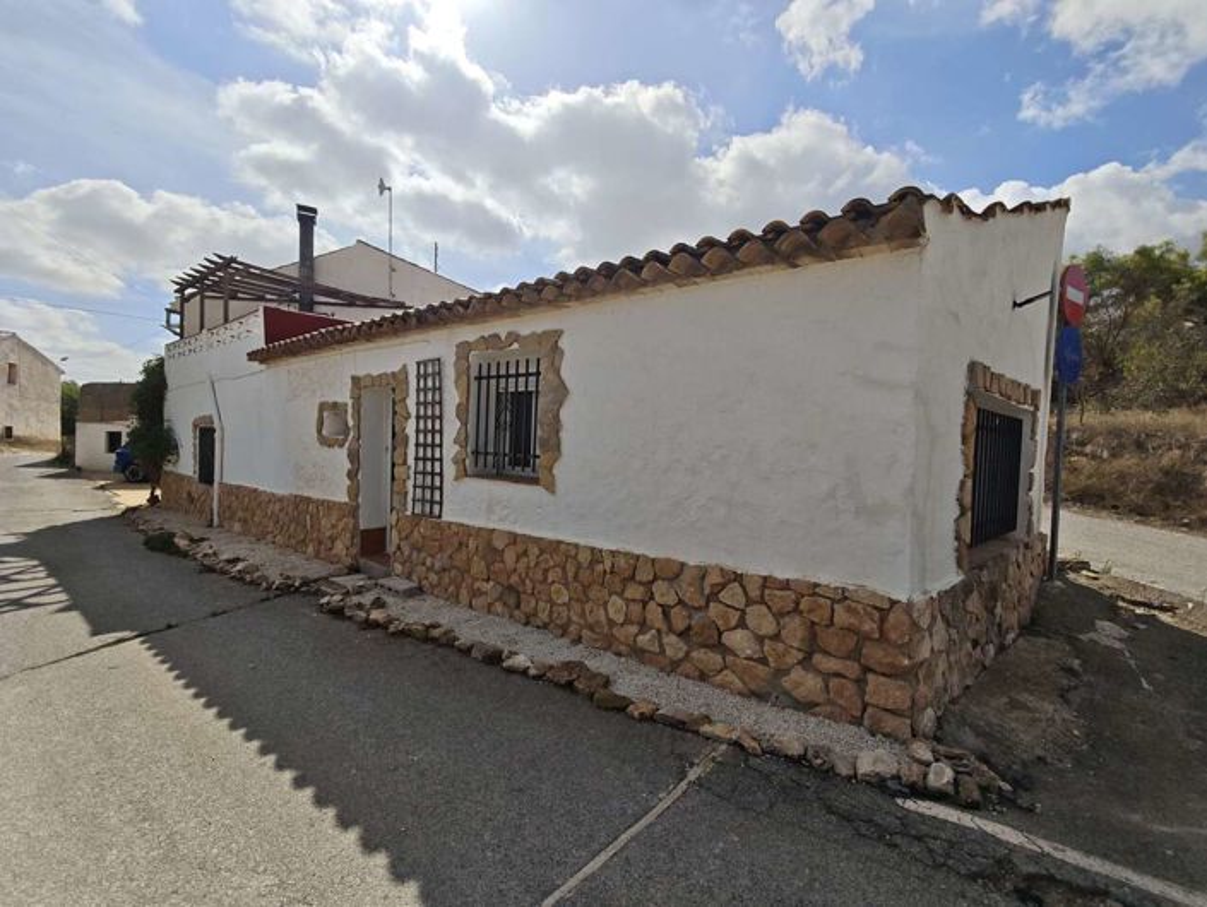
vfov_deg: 85.8
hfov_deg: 102.0
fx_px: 489
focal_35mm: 14
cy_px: 454
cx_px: 604
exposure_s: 1/2315
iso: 50
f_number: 2.2
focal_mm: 2.16
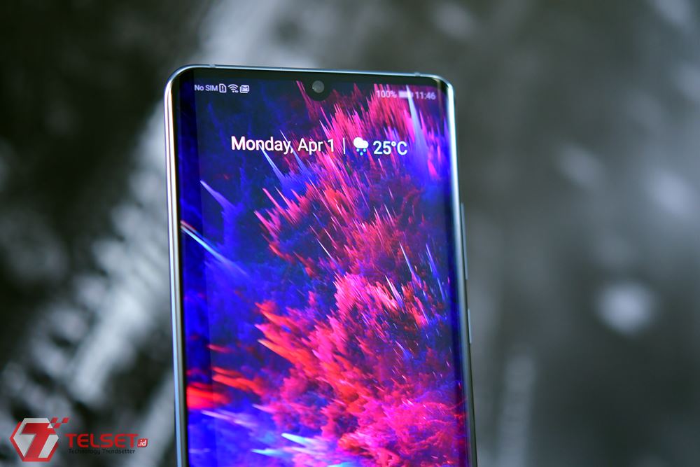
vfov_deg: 15.2
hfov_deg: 22.6
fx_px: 1750
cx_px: 350
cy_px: 234
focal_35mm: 90
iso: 800
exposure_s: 1/100
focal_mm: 60
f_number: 3
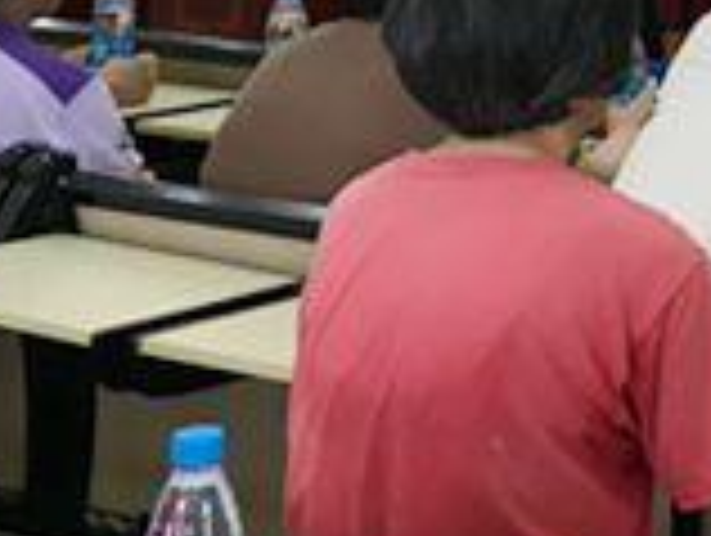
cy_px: -333
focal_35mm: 110
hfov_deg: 15.4
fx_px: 2263
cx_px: 1282
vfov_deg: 12.6
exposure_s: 1/33
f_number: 2.2
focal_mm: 4.15
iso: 40
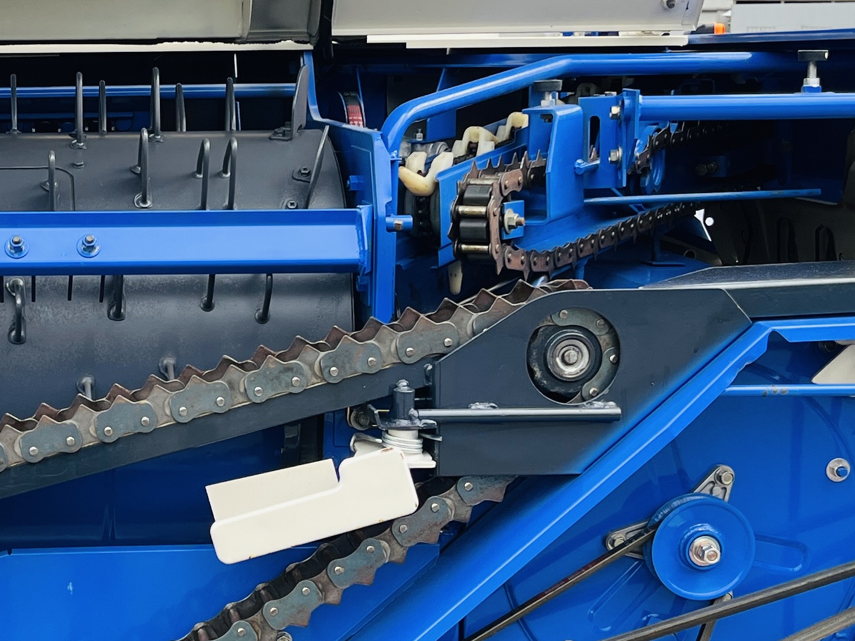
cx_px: 80
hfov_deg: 25.5
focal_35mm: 74
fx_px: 1827
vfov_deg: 19.9
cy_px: 348
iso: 50
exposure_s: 1/571
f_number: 1.6
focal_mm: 5.1
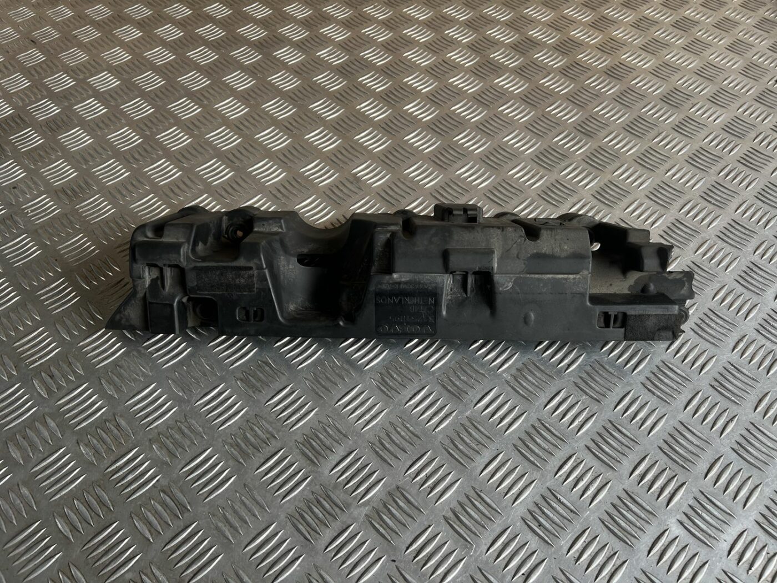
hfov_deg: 67.3
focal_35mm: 26
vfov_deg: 53.1
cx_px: 388
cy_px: 292
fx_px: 584
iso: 40
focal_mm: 5.7
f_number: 1.5
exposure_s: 1/121
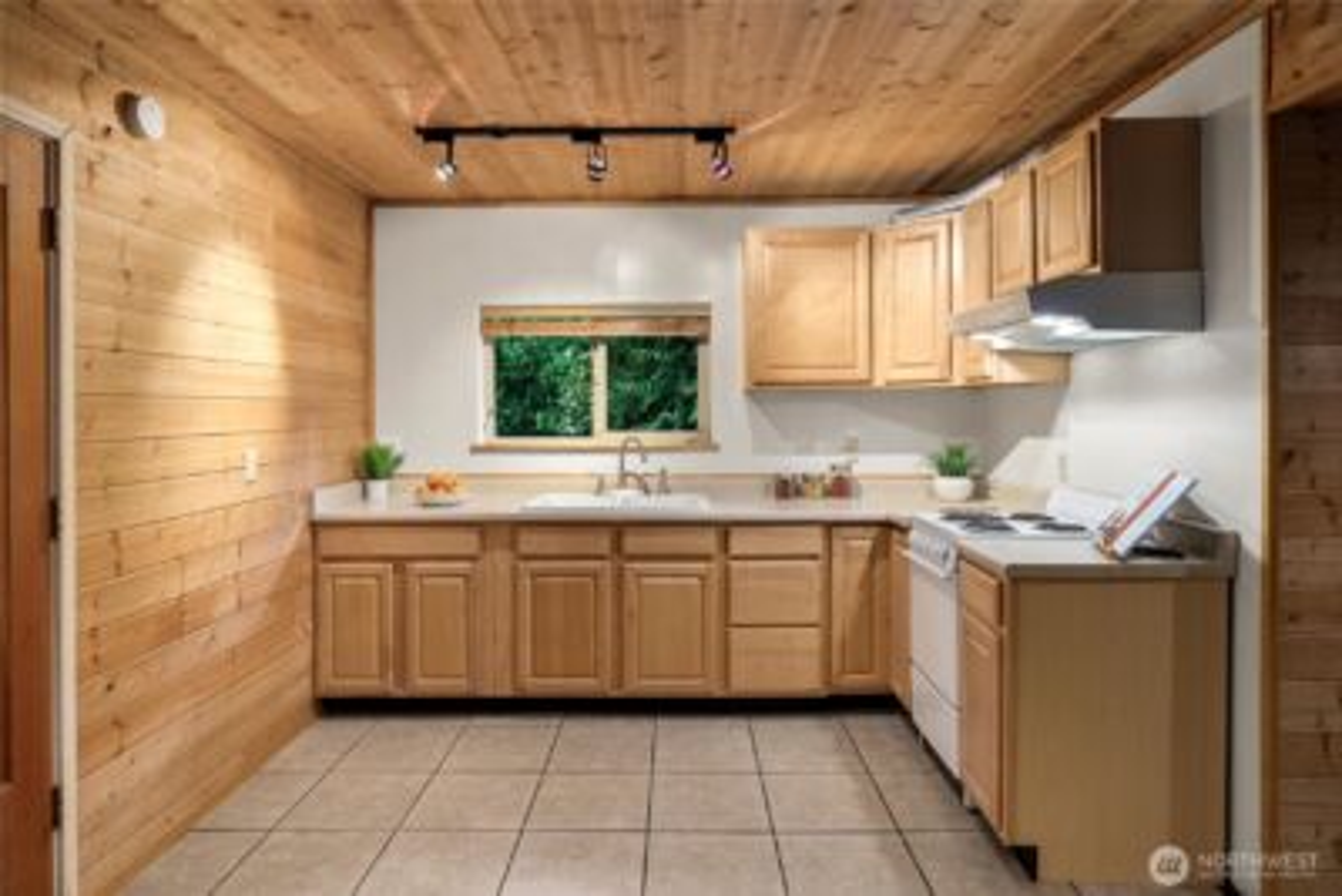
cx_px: 671
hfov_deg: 86.9
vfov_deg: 64.6
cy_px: 448
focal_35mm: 19
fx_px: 708
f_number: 7.1
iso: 400
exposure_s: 1/60
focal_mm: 19
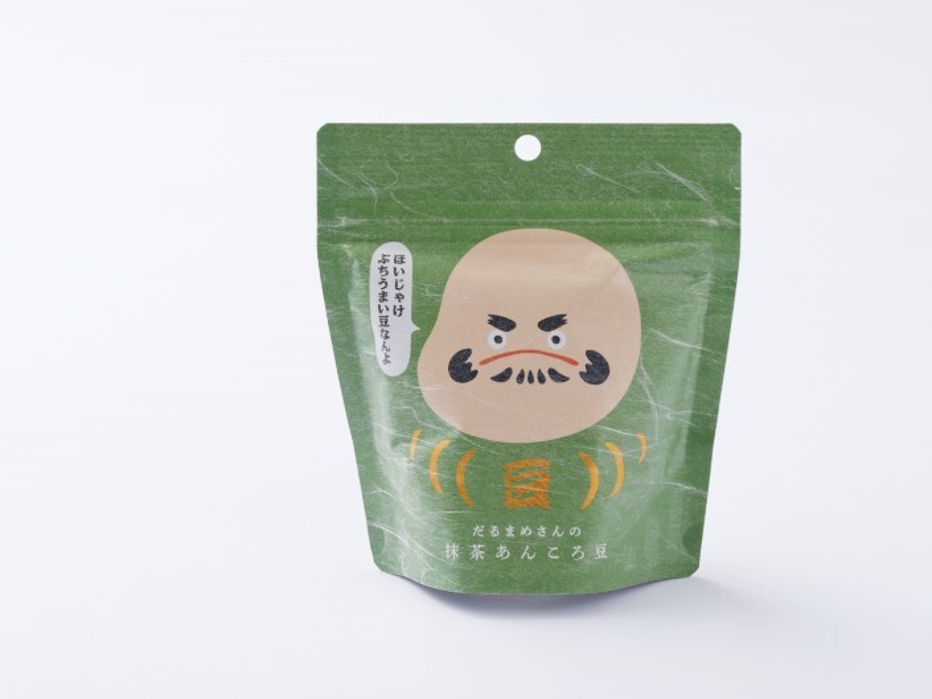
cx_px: 525
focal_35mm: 131
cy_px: 351
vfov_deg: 11.3
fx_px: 3528
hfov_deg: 15.0
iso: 160
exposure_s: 1/125
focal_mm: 120
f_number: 11
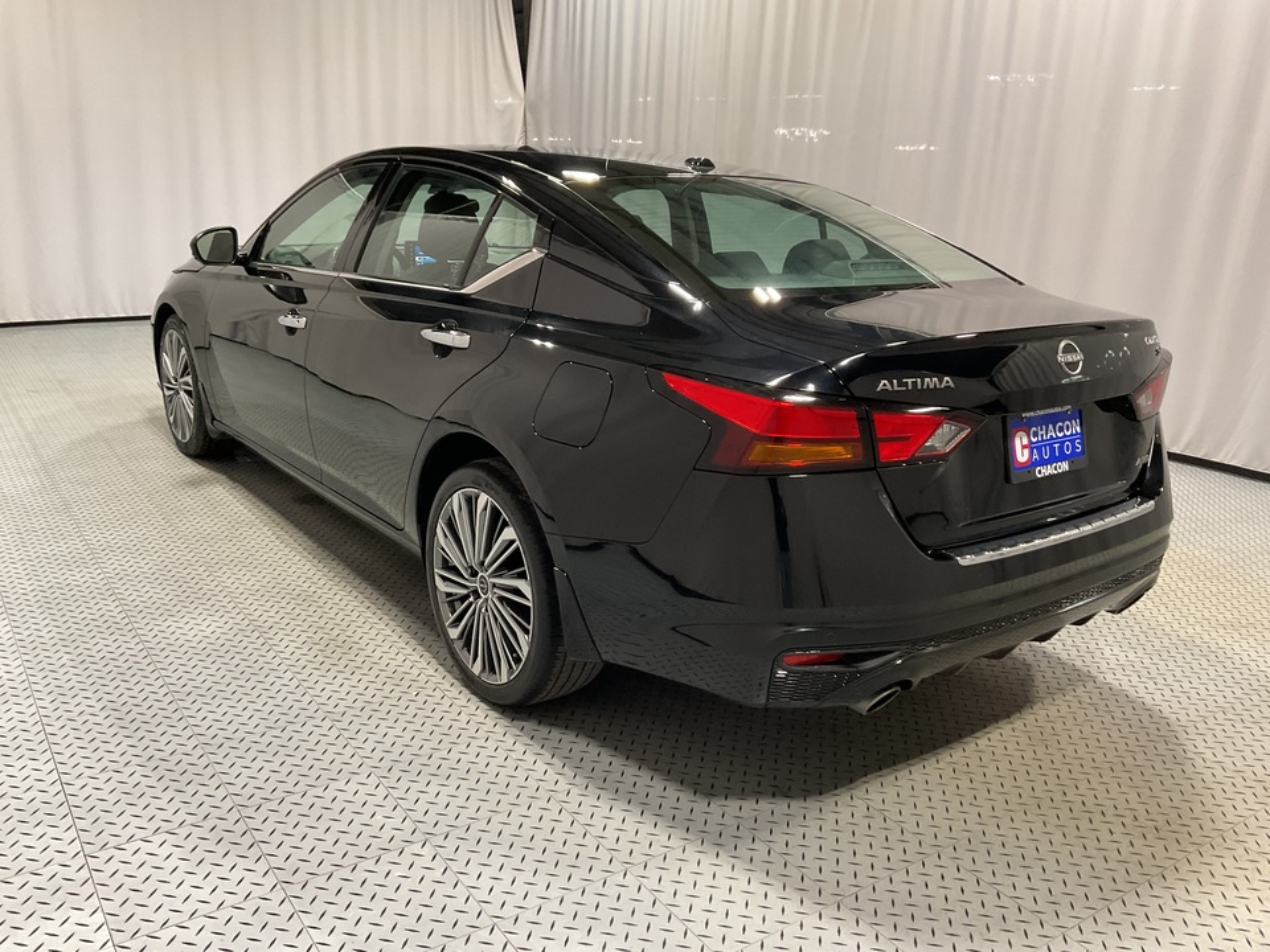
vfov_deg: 48.2
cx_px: 635
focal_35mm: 29
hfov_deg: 61.7
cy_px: 476
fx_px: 1064
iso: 100
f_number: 1.8
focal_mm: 3
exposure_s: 1/60
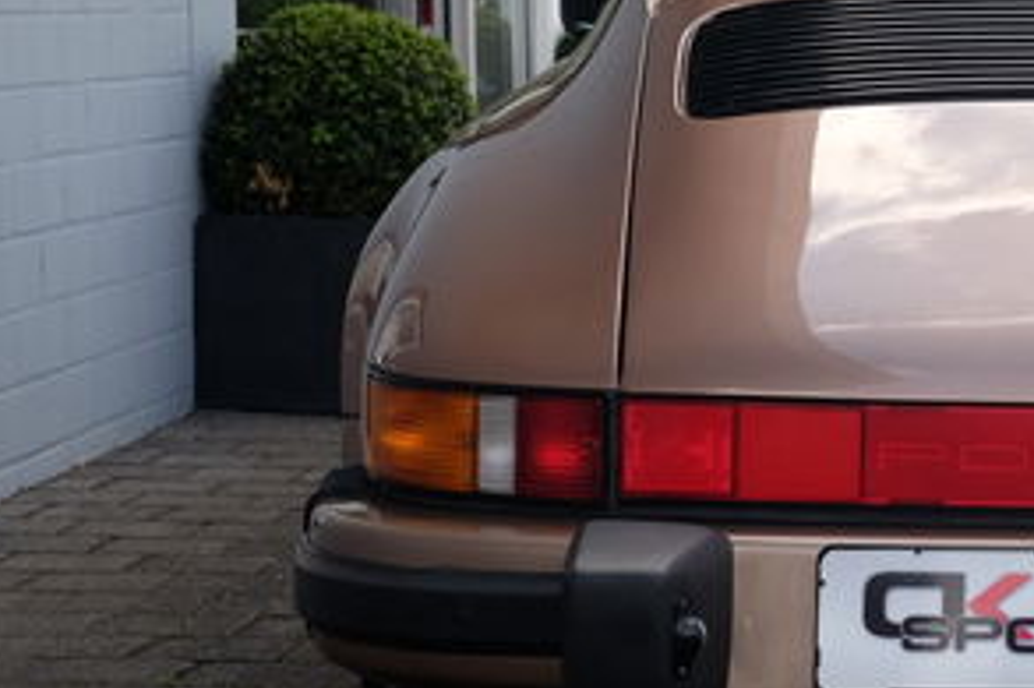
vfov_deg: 13.0
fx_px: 3014
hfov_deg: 18.5
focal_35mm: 105
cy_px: 131
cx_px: 1214
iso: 200
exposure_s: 1/170
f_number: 5.6
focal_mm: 26.5
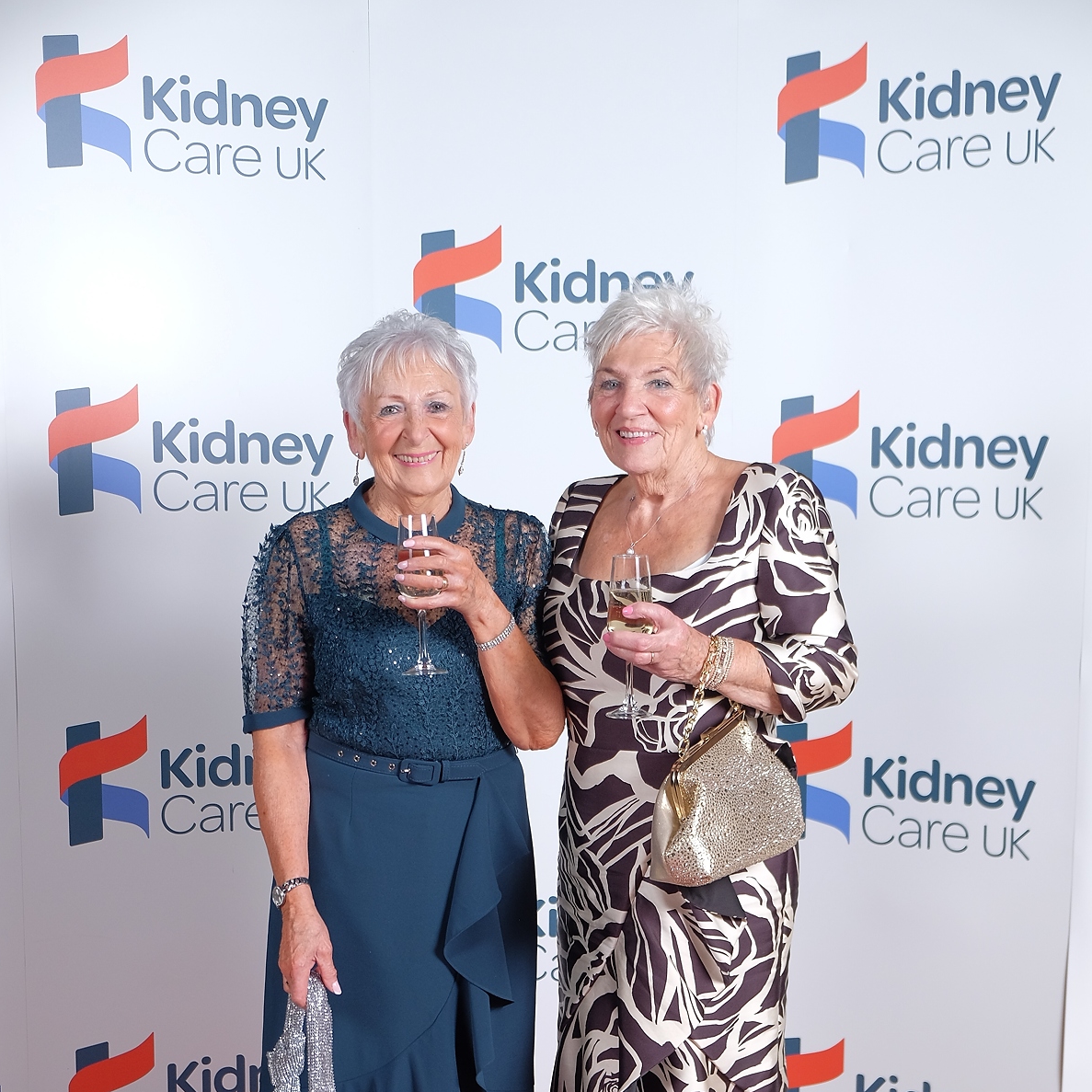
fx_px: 2070
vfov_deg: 29.2
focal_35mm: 58
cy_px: 778
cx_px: 542
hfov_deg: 29.6
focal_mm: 30.2
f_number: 3.6
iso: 400
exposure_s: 1/180
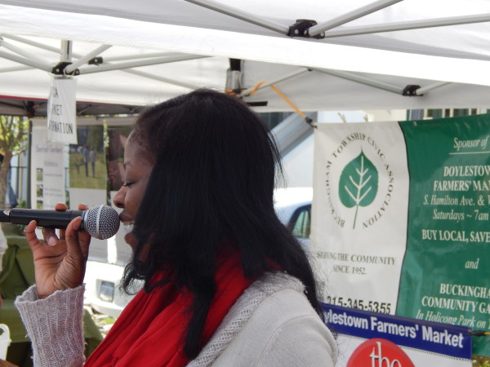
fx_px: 1486
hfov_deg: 18.7
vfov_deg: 14.1
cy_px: 184
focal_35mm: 105
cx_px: 245
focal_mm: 18.7
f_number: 4.5
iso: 125
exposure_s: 1/200
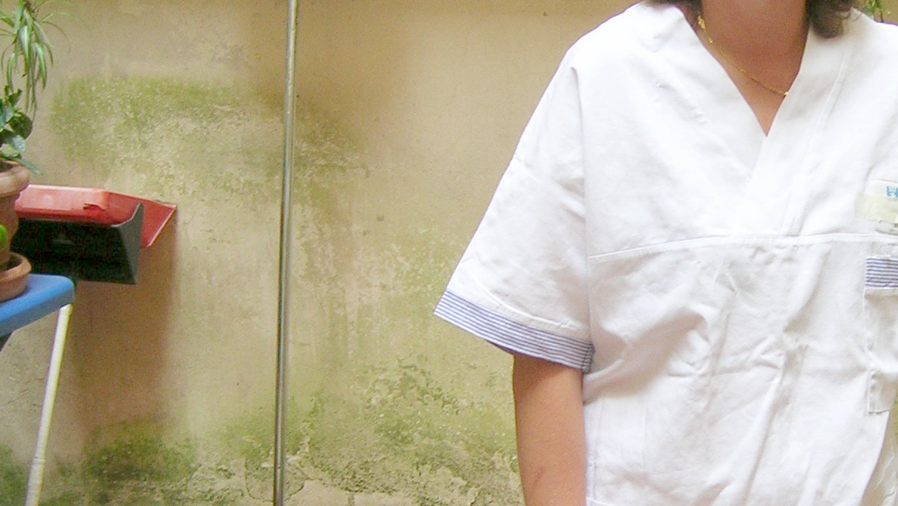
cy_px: 367
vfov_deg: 15.2
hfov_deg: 26.5
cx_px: 687
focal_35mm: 79
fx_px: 1881
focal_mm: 5.7
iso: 50
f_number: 2.9
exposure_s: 1/52
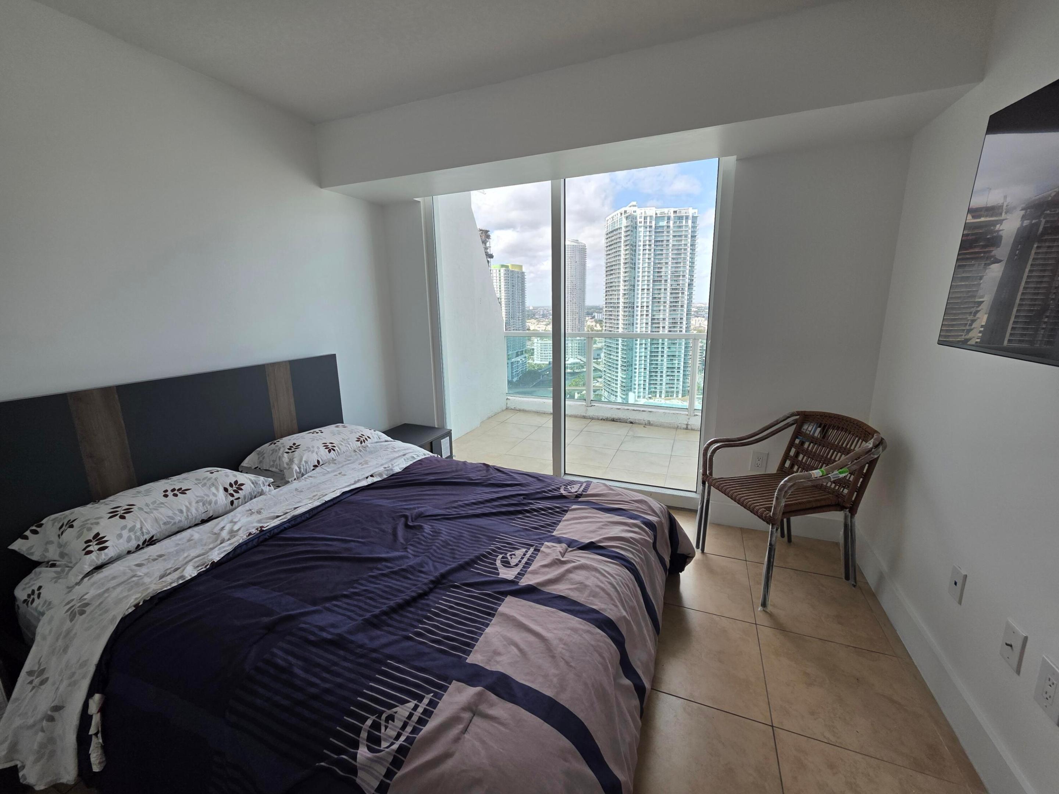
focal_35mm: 13
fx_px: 398
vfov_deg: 89.9
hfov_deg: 106.2
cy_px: 397
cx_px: 530
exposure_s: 1/412
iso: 40
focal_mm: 2.2
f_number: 1.9
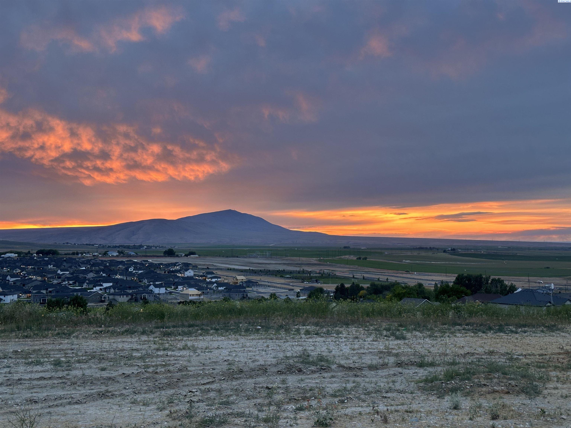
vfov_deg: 30.3
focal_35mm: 48
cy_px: 214
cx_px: 286
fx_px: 792
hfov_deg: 39.7
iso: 80
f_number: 1.78
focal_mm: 6.86
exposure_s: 1/70
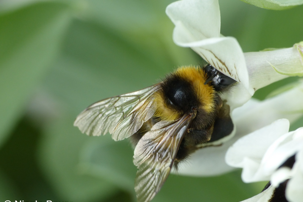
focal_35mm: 117
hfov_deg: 17.5
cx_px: 151
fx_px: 985
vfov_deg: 11.7
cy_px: 103
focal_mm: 20.1
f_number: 4
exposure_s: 1/250
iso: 200
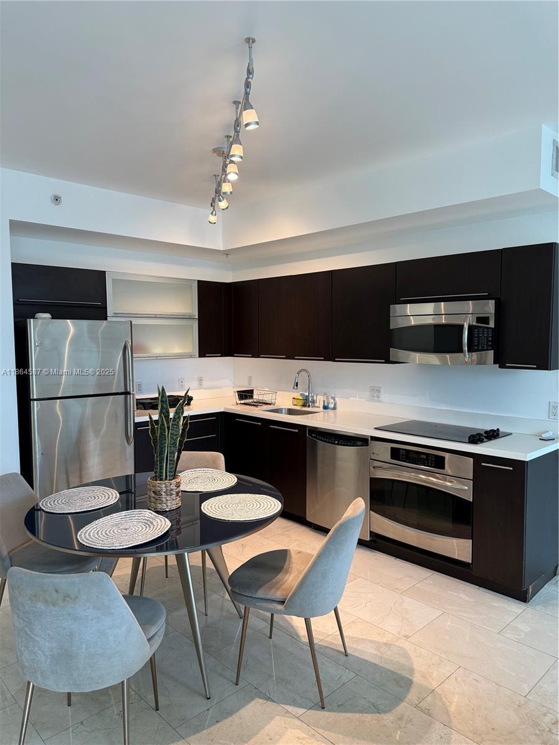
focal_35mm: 24
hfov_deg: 56.8
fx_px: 517
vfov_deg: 71.6
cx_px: 280
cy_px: 372
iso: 160
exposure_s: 1/120
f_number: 1.78
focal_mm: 6.76
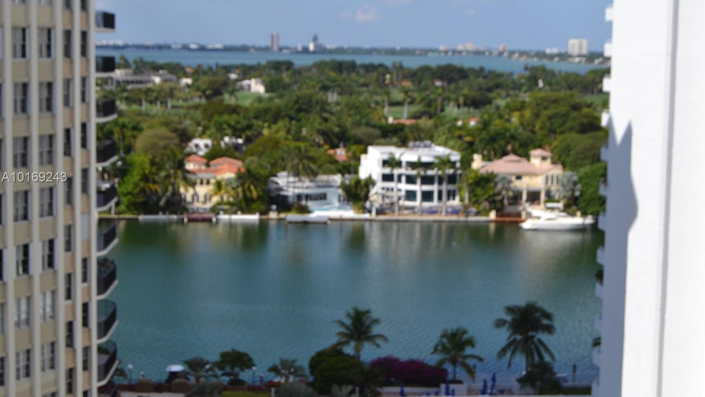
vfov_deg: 18.0
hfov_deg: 31.4
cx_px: 357
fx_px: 1252
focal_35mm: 67
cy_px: 178
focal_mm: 42
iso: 100
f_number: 9
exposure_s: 1/320
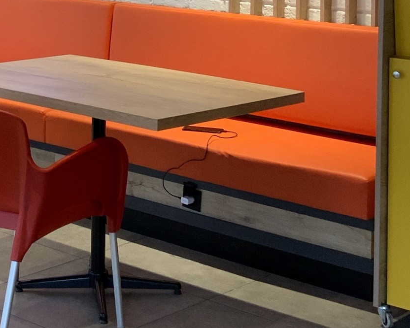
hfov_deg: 19.4
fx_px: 1165
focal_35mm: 96
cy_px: -51
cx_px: 8
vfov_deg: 15.5
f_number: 1.8
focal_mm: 3
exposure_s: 1/50
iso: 40
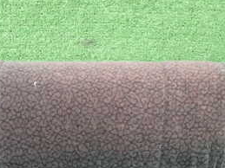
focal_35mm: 58
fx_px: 377
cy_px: 171
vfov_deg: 24.0
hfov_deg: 33.1
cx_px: 83
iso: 400
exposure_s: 1/30
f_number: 2
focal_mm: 4.5
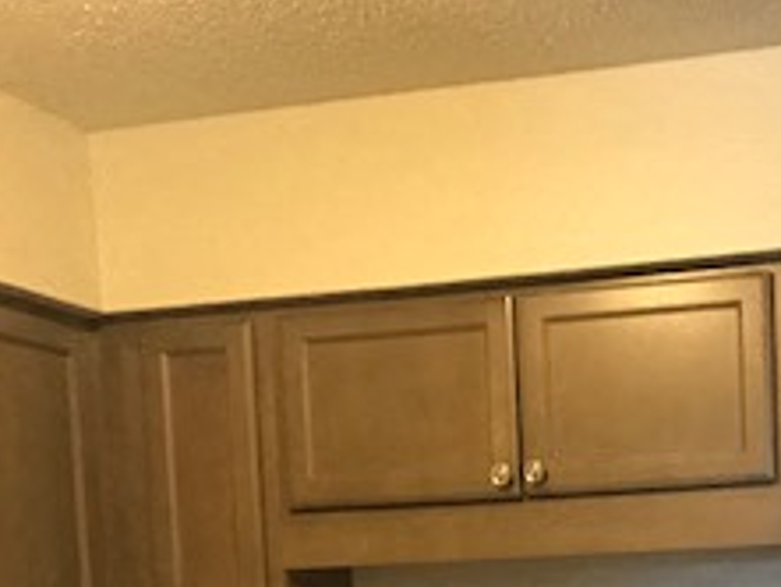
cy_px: 842
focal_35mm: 81
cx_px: 679
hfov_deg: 23.6
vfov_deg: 16.8
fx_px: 1829
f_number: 1.8
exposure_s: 1/13
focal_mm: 3.99
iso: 100
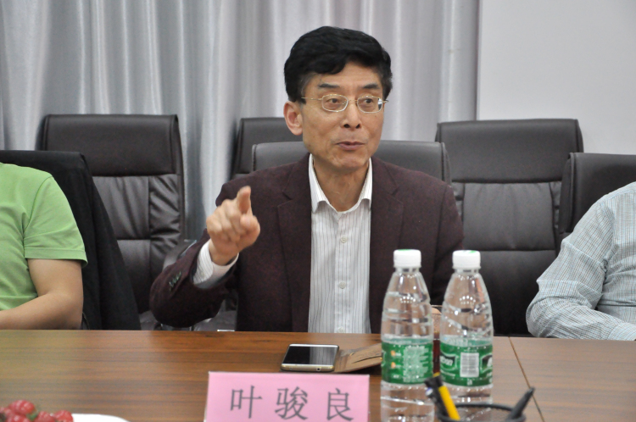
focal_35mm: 75
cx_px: 318
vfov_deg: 18.1
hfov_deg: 27.0
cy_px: 211
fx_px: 1323
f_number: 5
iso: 3200
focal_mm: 50
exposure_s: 1/80
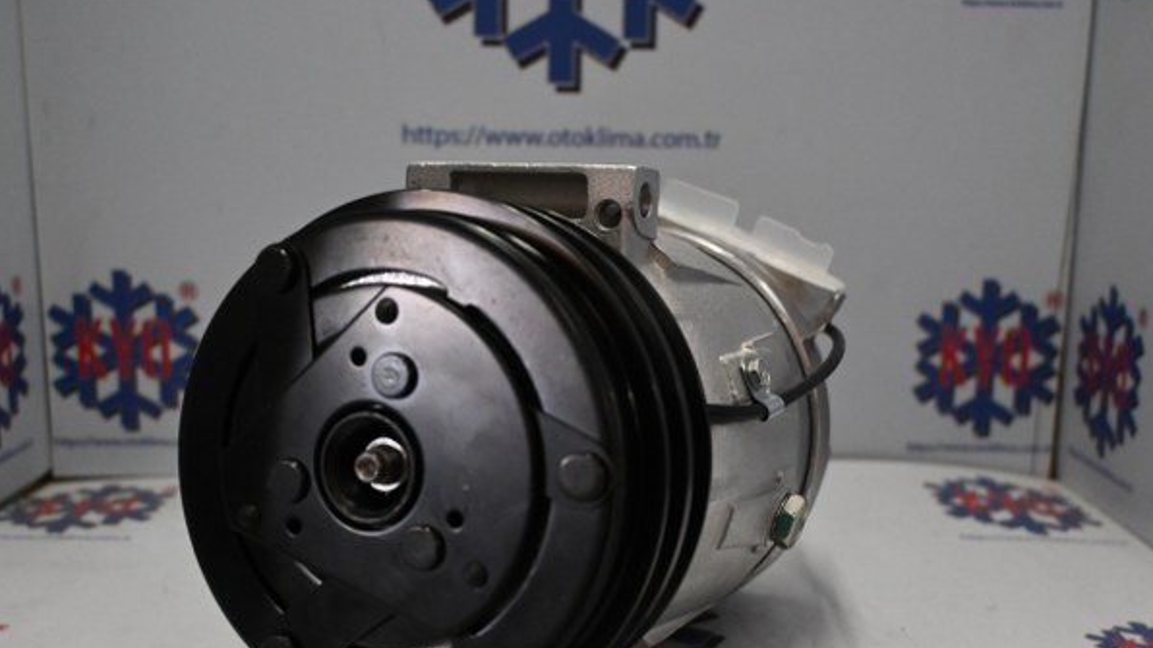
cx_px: 578
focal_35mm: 40
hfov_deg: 51.0
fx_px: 1208
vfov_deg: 30.0
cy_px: 377
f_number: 4.2
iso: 3200
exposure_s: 1/125
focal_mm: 25
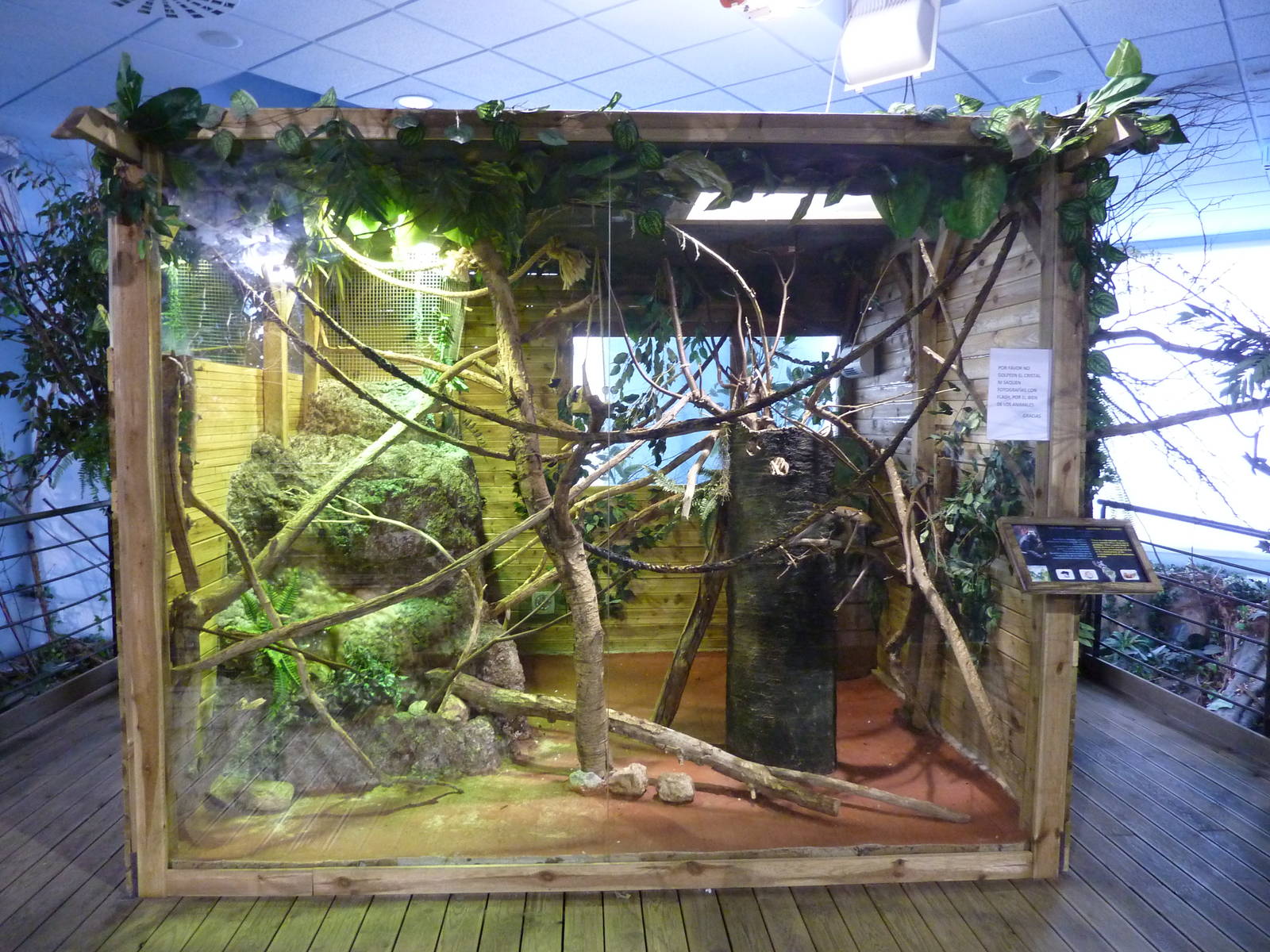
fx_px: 917
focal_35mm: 25
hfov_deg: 69.4
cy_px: 476
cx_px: 635
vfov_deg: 54.9
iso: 400
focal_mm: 4.1
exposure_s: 1/10
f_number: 3.3
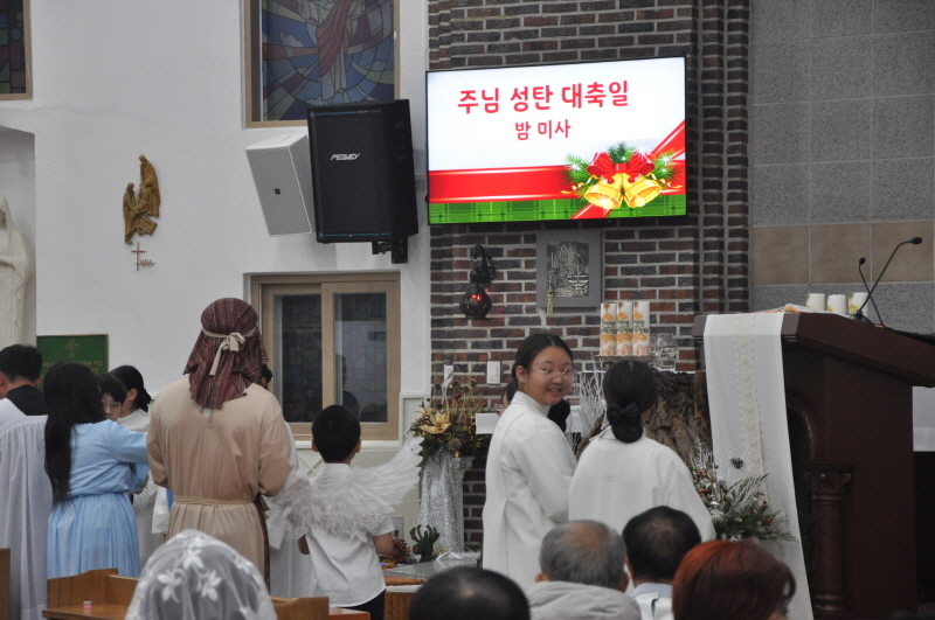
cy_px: 310
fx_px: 2918
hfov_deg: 18.2
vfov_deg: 12.1
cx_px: 468
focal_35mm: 112
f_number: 5.3
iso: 800
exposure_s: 1/50
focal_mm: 75
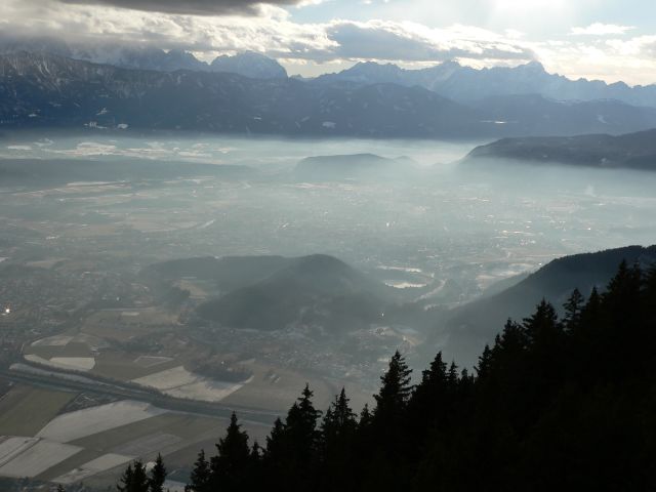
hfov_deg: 37.5
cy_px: 246
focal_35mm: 51
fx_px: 966
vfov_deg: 28.6
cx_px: 328
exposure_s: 1/500
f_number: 5.6
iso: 80
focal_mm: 8.4
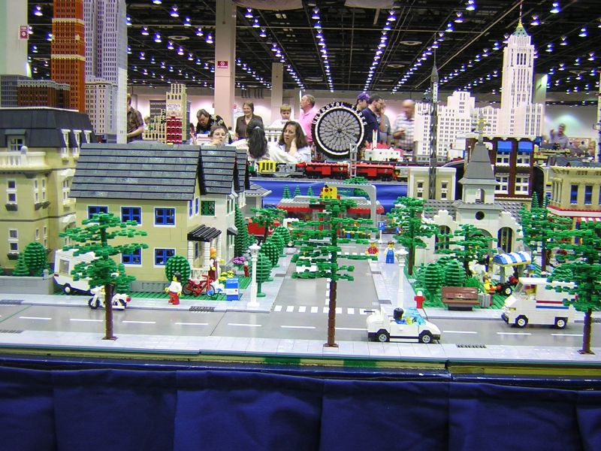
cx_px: 300
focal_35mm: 43
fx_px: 747
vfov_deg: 33.6
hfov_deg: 43.9
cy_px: 226
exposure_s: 1/3.7
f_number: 2.8
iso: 107
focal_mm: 5.6
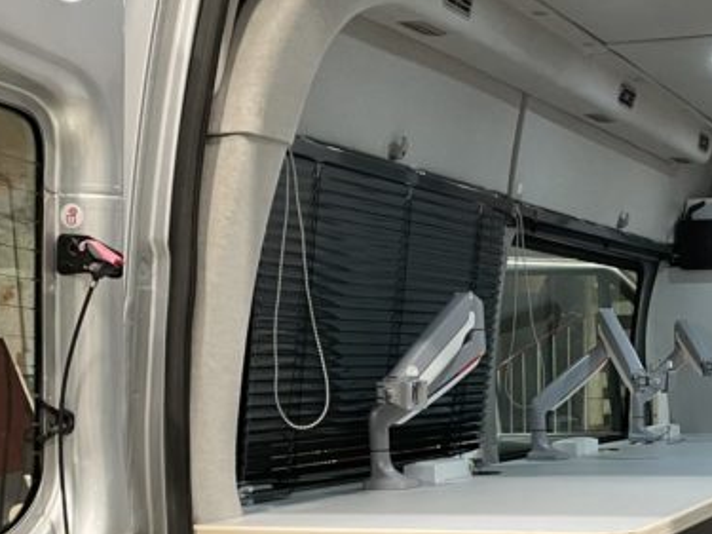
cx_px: 720
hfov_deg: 25.9
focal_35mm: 71
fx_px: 1460
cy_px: 509
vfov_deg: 20.2
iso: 100
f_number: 1.6
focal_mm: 4.2
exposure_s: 1/50
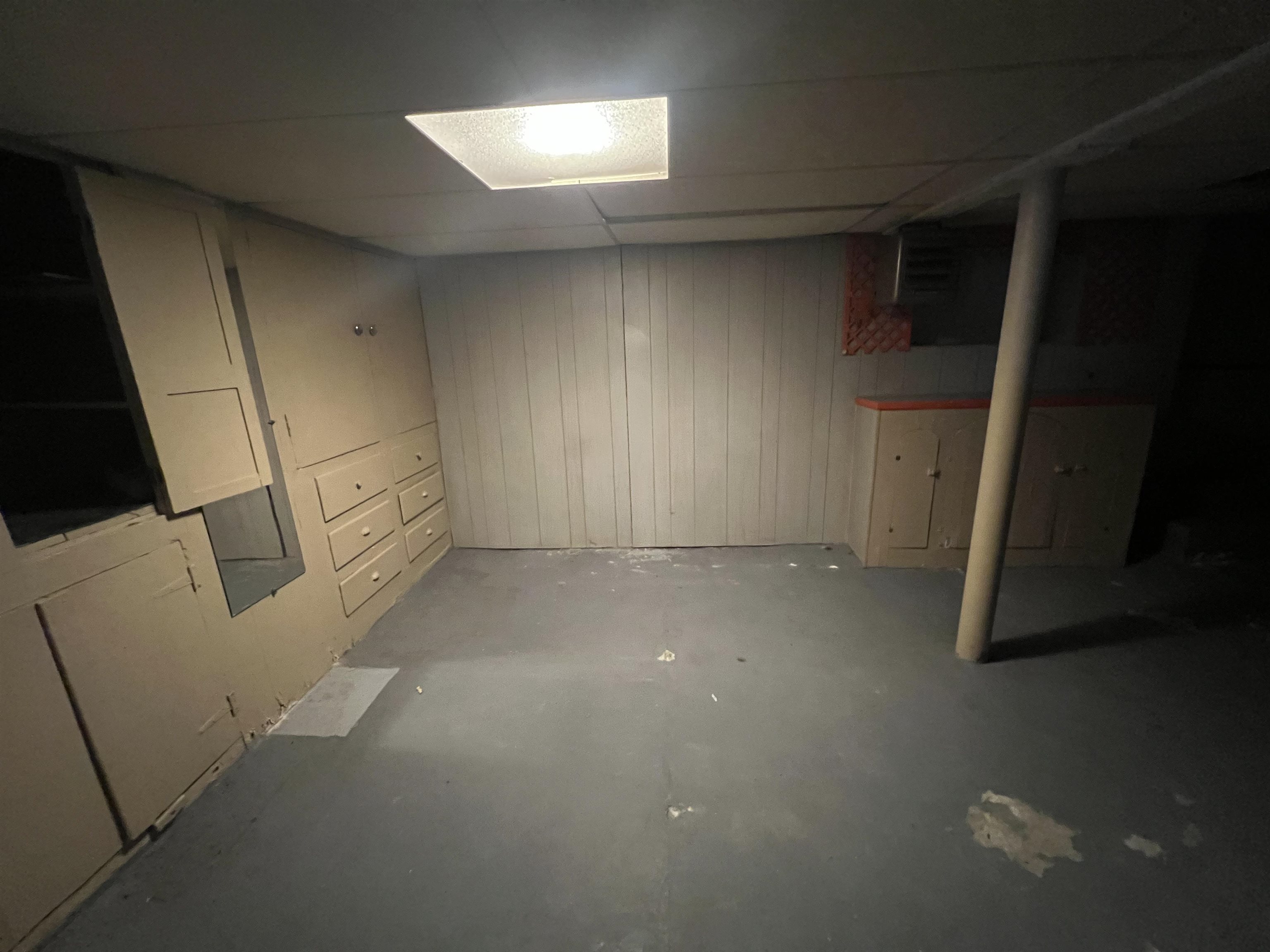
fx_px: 477
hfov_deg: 106.2
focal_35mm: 13
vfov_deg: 89.9
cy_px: 476
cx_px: 635
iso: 1000
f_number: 1.8
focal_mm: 1.57
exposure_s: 1/30
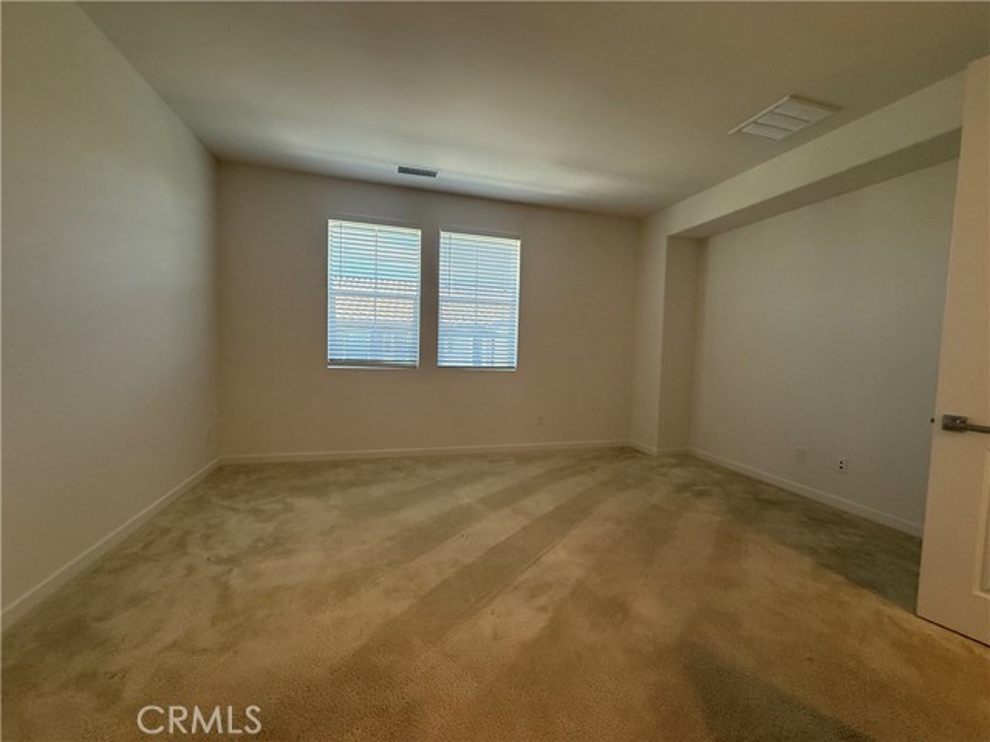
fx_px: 400
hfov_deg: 102.1
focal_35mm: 14
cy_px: 371
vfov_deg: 85.7
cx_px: 495
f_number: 2.2
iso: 160
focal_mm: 2.22
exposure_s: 1/120
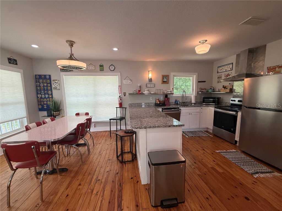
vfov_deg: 85.7
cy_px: 106
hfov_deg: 102.1
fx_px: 114
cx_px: 141
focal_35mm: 14
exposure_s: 1/120
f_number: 2.2
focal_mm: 2.22
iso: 160
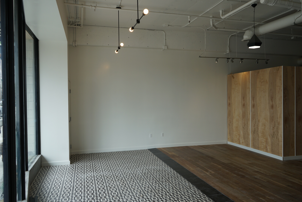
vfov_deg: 46.5
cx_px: 151
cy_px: 101
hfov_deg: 65.4
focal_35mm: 28
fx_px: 235
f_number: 4
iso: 160
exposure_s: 1/160
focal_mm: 28
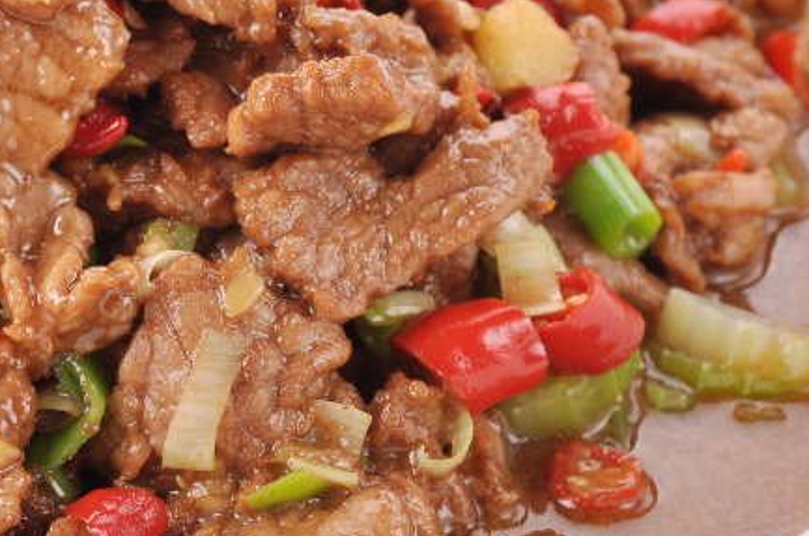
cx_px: 17
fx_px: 4778
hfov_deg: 9.6
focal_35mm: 213
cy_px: 120
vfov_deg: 6.4
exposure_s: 1/160
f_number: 10
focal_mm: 60
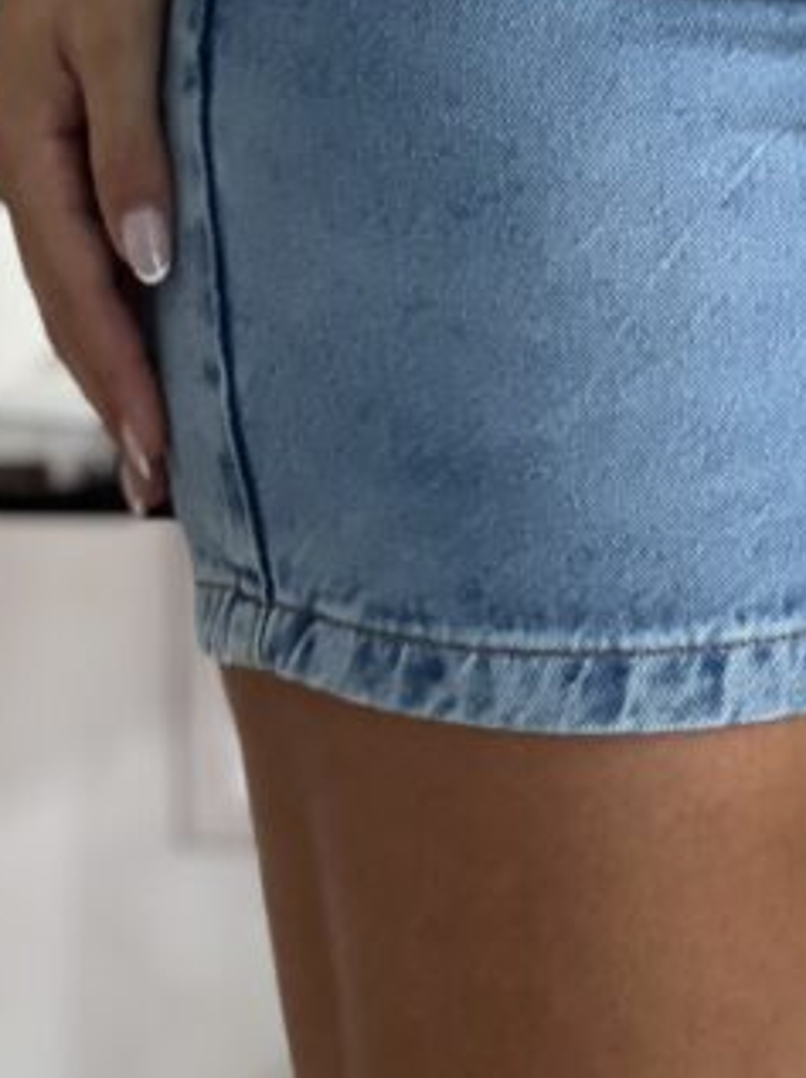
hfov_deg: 6.5
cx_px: 840
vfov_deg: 8.7
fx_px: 7062
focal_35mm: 227
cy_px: 352
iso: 125
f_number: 2.8
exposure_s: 1/120
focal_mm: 9
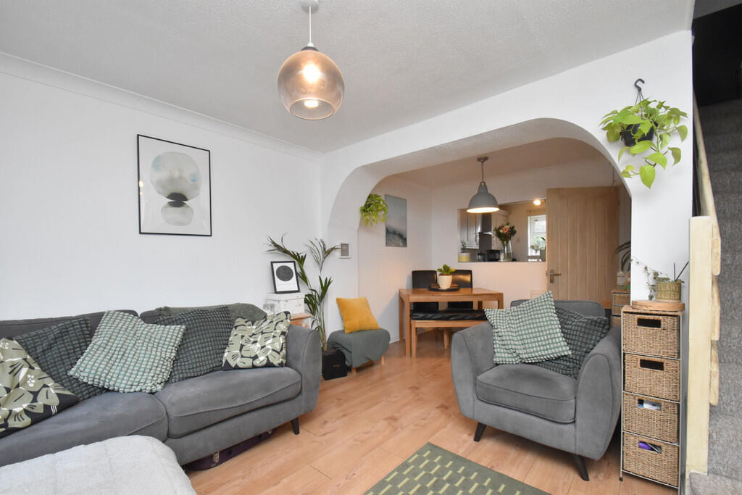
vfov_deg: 77.3
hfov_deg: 100.4
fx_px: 309
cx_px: 371
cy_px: 248
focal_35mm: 15
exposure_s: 1/60
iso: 1600
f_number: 10
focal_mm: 10
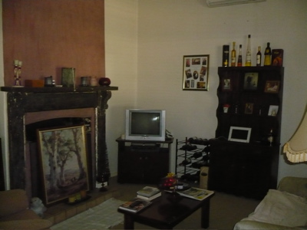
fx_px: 310
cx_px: 154
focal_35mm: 35
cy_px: 115
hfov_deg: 52.6
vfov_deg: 40.7
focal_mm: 5.8
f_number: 2.8
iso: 640
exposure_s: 1/30
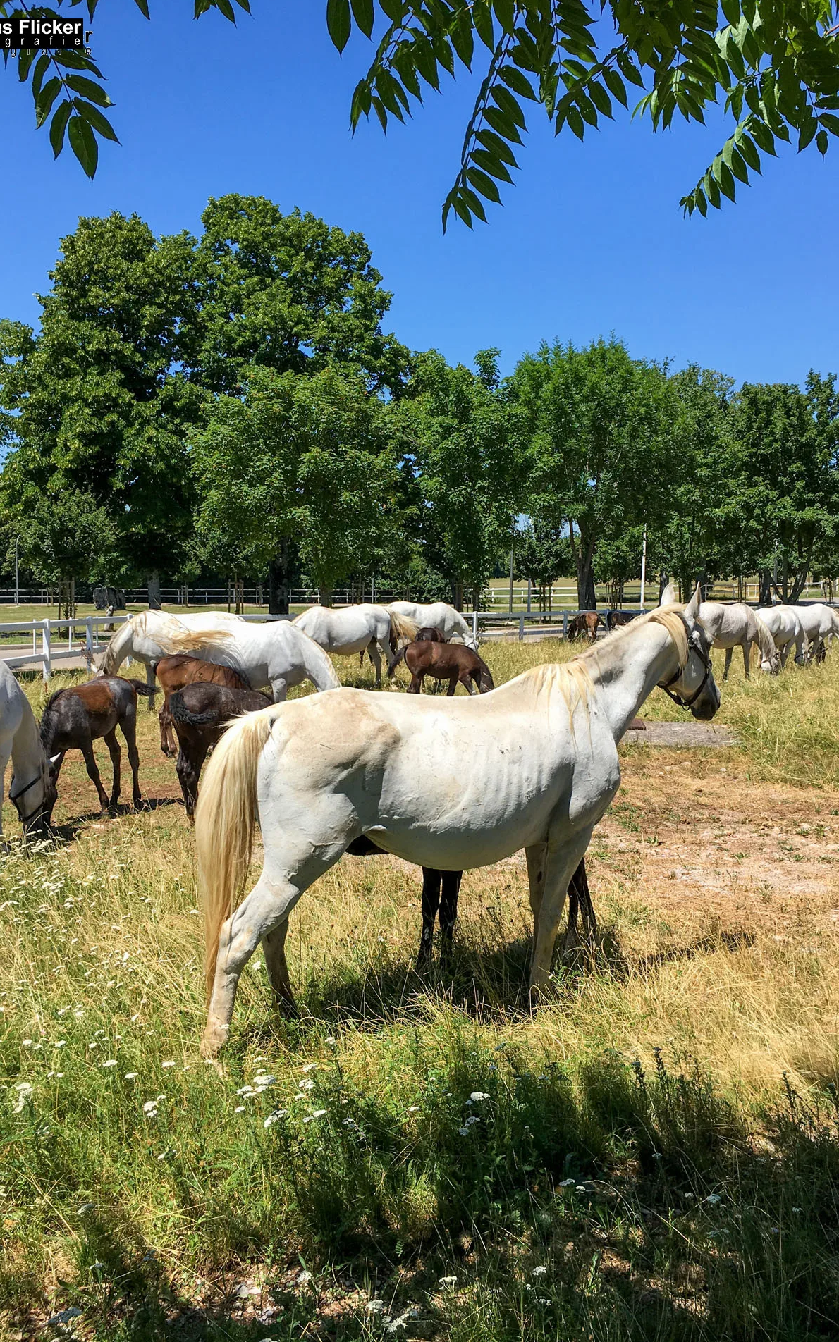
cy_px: 667
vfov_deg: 61.2
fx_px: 1134
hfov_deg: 40.6
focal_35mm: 31
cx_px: 422
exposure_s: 1/1250
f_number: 2.2
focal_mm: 4.15
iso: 25
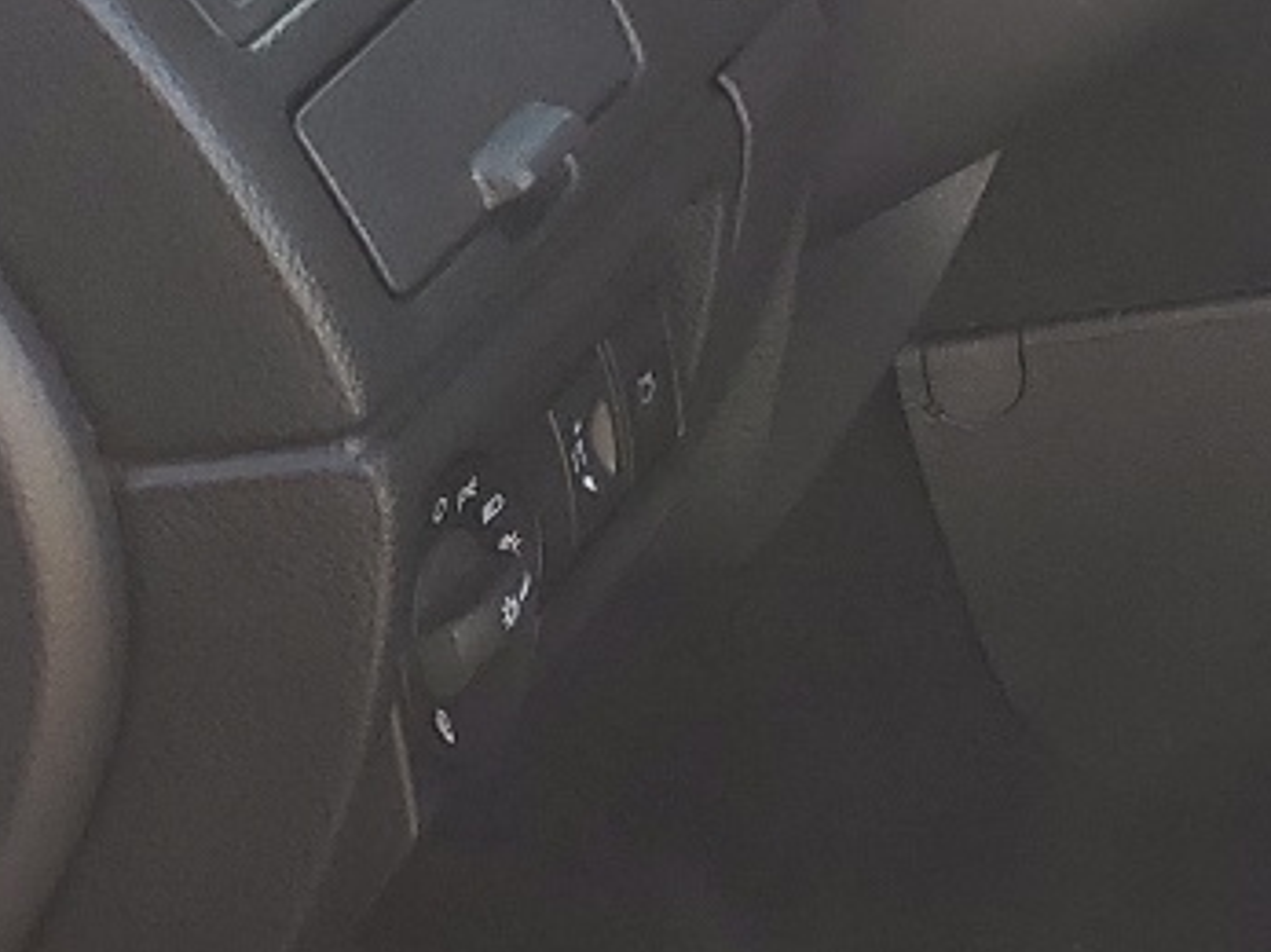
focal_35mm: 120
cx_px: 2304
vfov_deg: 12.0
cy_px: -245
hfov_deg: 14.4
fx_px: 4405
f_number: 1.5
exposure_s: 1/233
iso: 50
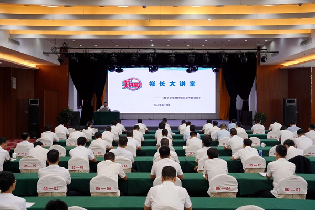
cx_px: 158
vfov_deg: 30.9
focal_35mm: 43
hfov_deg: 45.1
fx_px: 380
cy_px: 105
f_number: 5.6
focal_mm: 43.4
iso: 500
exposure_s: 1/125
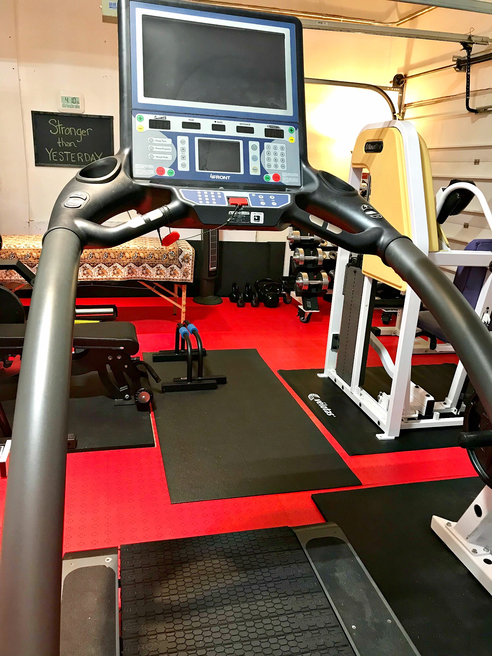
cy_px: 328
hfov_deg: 49.7
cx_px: 246
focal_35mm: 28
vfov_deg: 63.4
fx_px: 531
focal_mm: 3.99
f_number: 1.8
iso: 50
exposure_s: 1/15
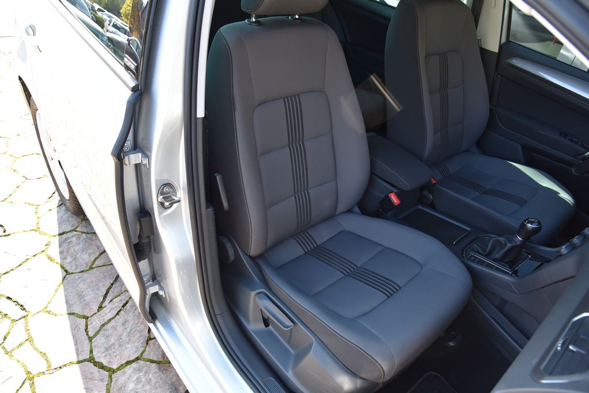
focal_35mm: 24
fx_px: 393
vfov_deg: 53.2
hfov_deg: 73.7
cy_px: 196
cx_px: 294
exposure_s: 1/125
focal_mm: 24
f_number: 5.6
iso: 500
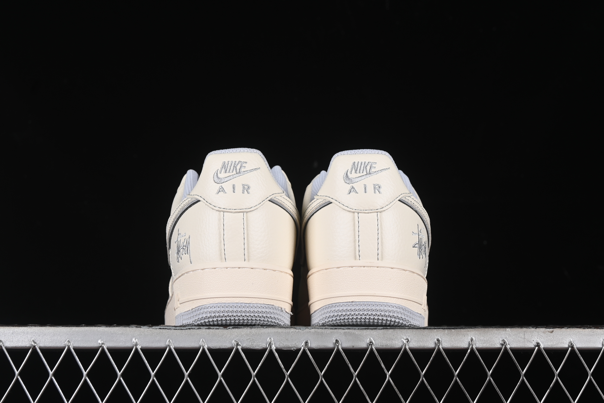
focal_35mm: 75
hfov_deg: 27.0
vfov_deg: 18.2
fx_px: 1258
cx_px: 302
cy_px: 202
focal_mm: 50
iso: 160
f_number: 8
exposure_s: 1/80
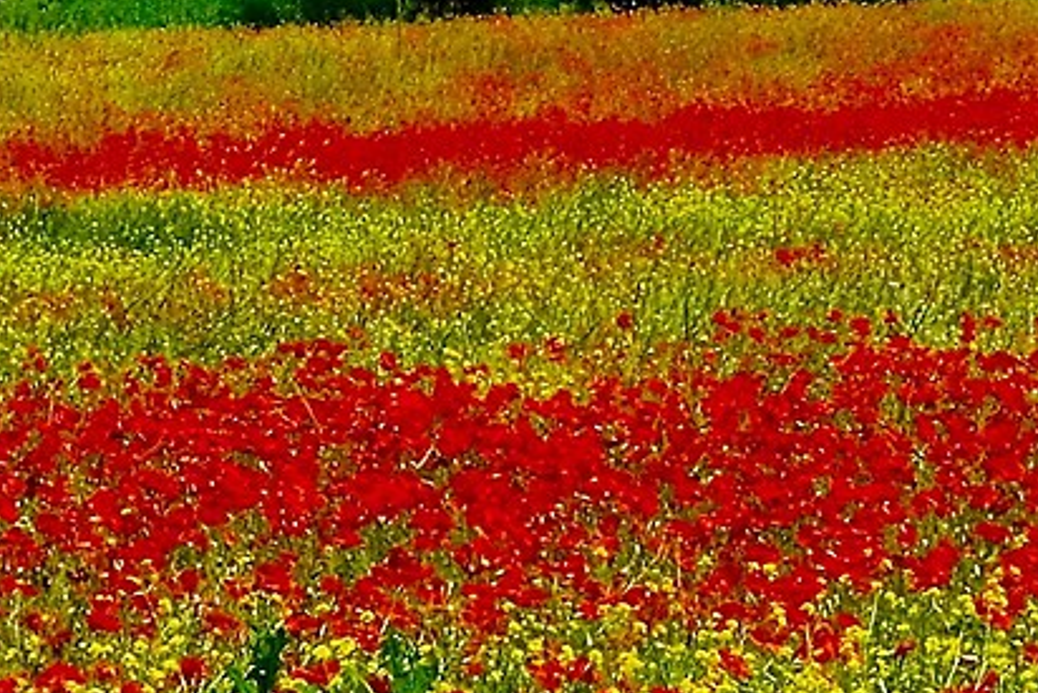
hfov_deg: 6.9
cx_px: 809
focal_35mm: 297
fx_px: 8566
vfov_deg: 4.6
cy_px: -344
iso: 200
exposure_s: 1/300
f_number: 13
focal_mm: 34.3
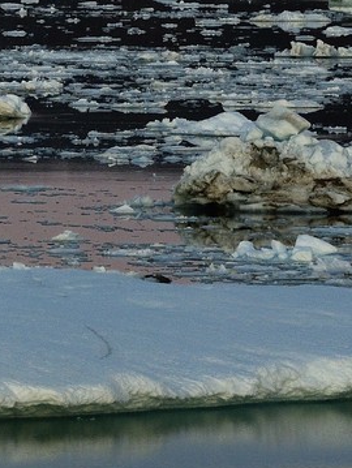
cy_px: 53
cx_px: -639
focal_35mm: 663
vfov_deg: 3.0
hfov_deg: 2.2
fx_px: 8973
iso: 800
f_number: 10
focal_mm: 155
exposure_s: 1/250
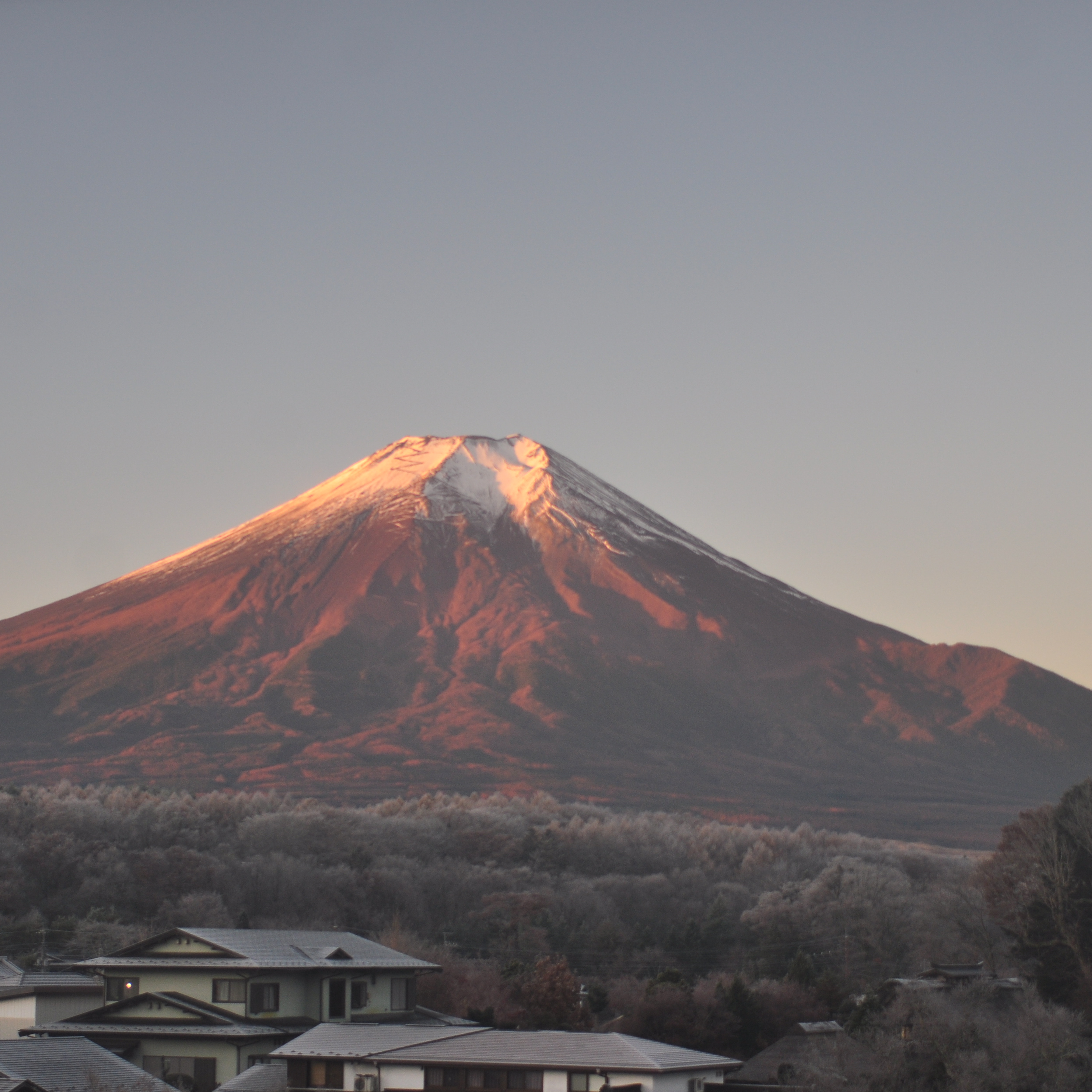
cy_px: 550
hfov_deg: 24.7
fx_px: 2498
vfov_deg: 24.7
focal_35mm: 70
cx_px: 525
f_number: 3.8
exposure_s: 1/40
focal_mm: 36
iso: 200
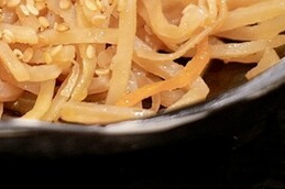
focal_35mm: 184
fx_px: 1455
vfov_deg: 7.4
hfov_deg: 11.1
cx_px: -13
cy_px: -42
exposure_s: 1/60
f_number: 4
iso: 1250
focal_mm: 56
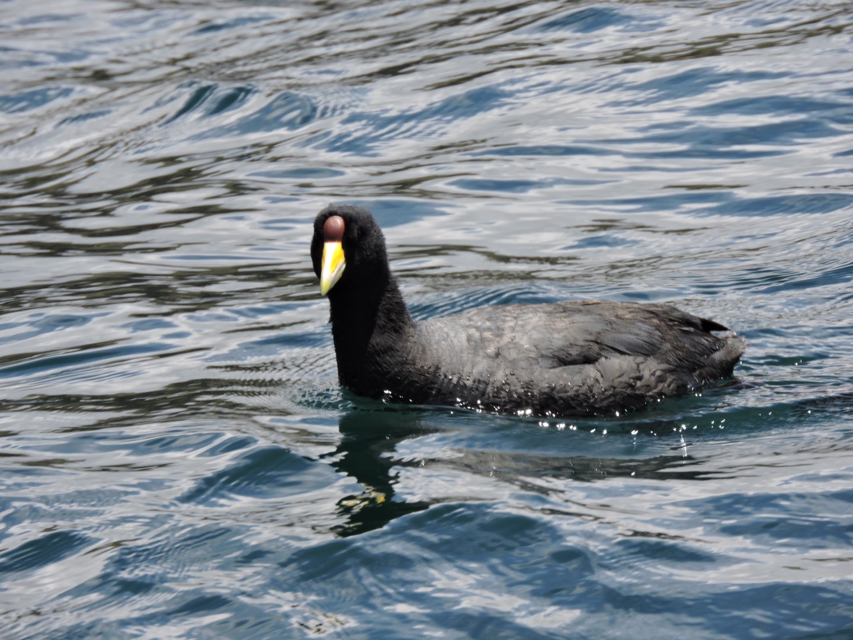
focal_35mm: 500
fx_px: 12321
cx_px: 426
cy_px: 320
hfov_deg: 4.0
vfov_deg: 3.0
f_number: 5.6
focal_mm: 89.6
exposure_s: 1/320
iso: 100
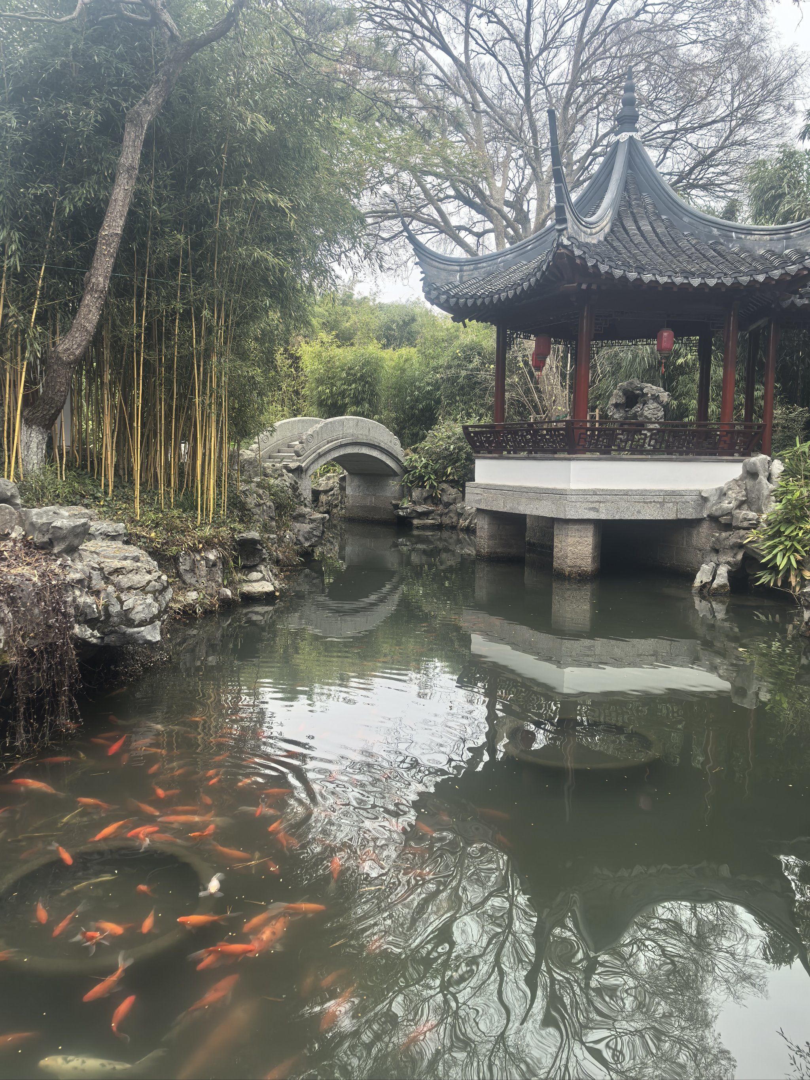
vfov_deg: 65.3
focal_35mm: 27
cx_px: 405
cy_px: 540
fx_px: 842
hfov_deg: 51.4
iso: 50
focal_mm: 6.98
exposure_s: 1/345
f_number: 2
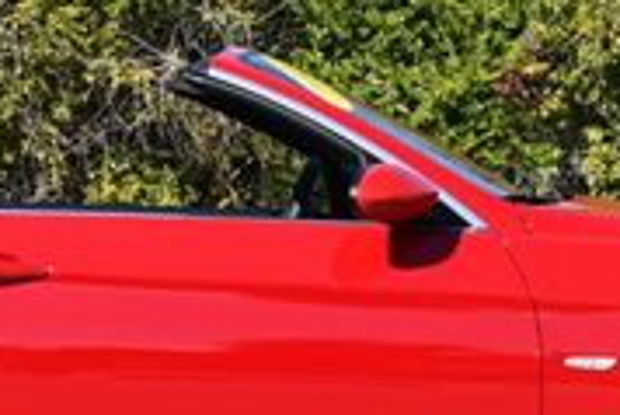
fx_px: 4464
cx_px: 87
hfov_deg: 7.9
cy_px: 45
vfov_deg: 5.3
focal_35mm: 259
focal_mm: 36
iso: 100
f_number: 8
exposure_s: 1/250
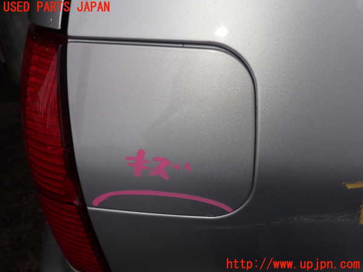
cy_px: 136
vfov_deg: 46.8
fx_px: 315
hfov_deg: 60.0
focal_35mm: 30
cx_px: 182
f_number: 6.3
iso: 100
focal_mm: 5.4
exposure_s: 1/80
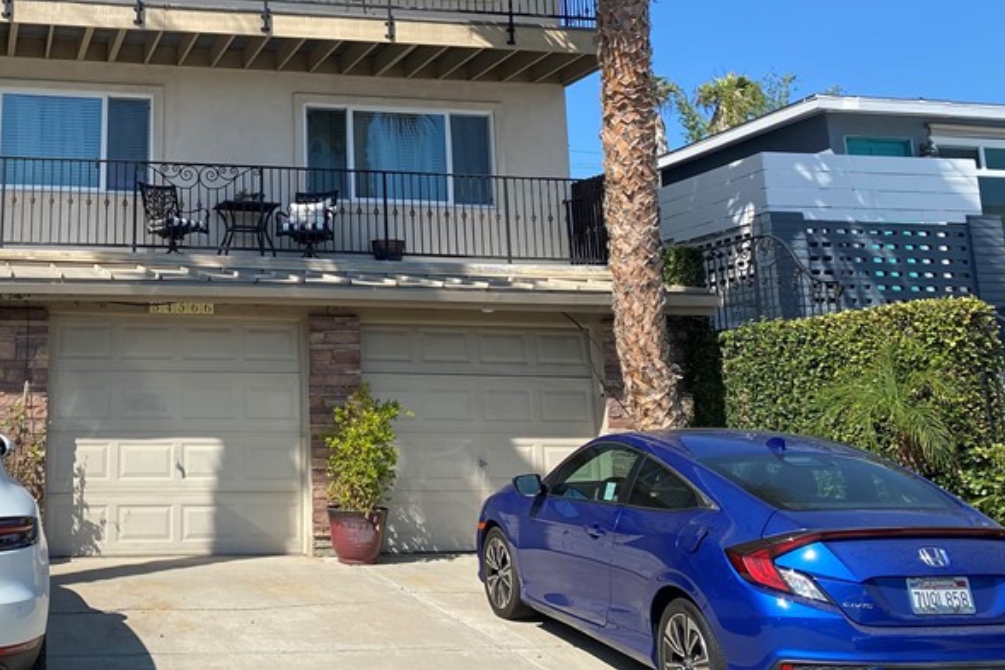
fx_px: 1312
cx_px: 196
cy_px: 99
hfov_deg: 40.1
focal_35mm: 47
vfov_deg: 27.8
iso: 32
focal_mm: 4.25
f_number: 1.8
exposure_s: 1/1927
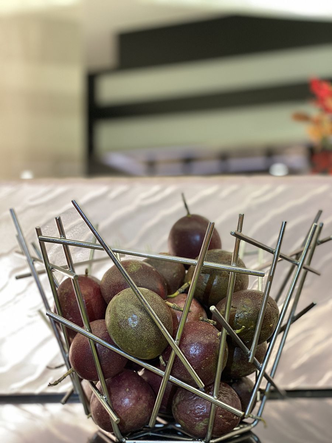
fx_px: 665
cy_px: 222
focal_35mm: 52
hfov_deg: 28.0
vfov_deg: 36.8
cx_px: 166
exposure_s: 1/33
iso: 160
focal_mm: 6
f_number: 2
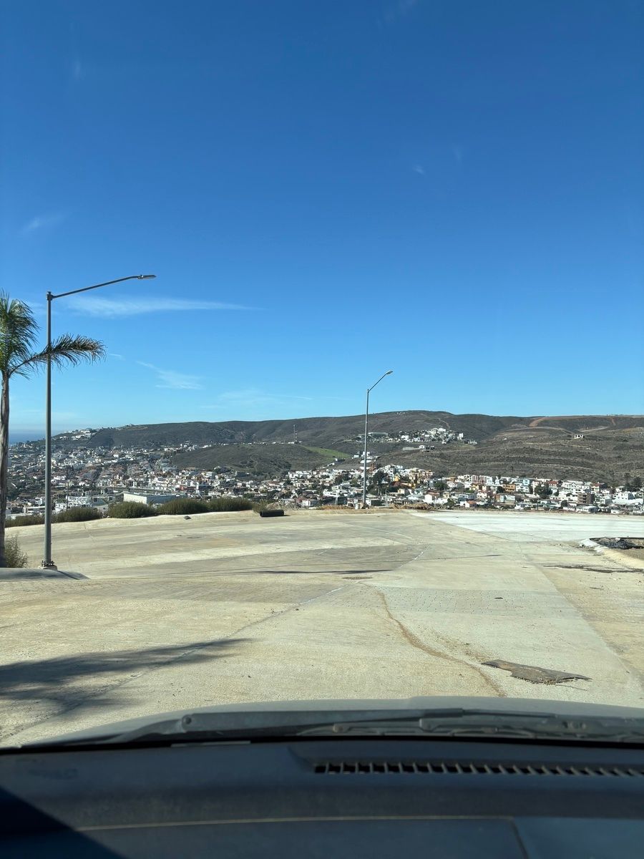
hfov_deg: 53.1
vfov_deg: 67.3
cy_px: 430
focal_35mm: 26
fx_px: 645
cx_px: 322
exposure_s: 1/3831
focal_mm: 5.96
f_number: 1.6
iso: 50
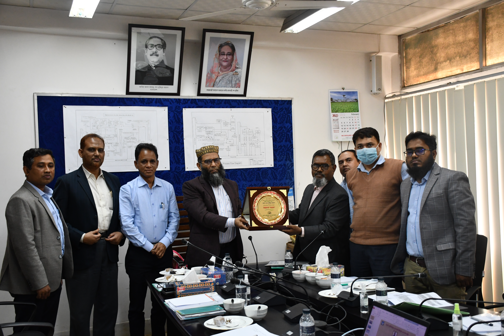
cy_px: 168
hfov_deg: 49.6
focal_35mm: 39
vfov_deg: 34.2
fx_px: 546
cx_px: 252
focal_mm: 26
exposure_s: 1/125
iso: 1600
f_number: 3.8
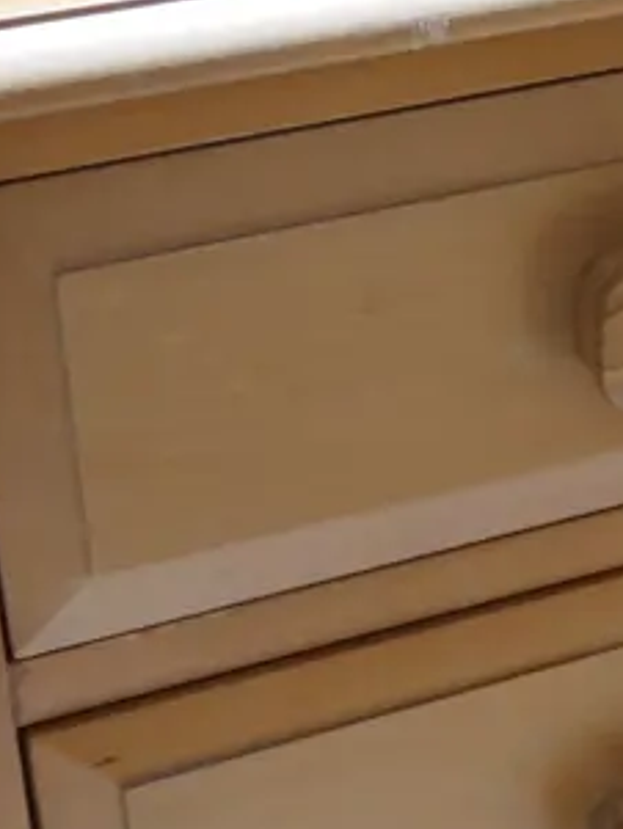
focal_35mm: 102
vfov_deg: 18.9
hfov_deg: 14.4
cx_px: 575
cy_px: 771
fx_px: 2446
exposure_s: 1/60
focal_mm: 15
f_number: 3.6
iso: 800
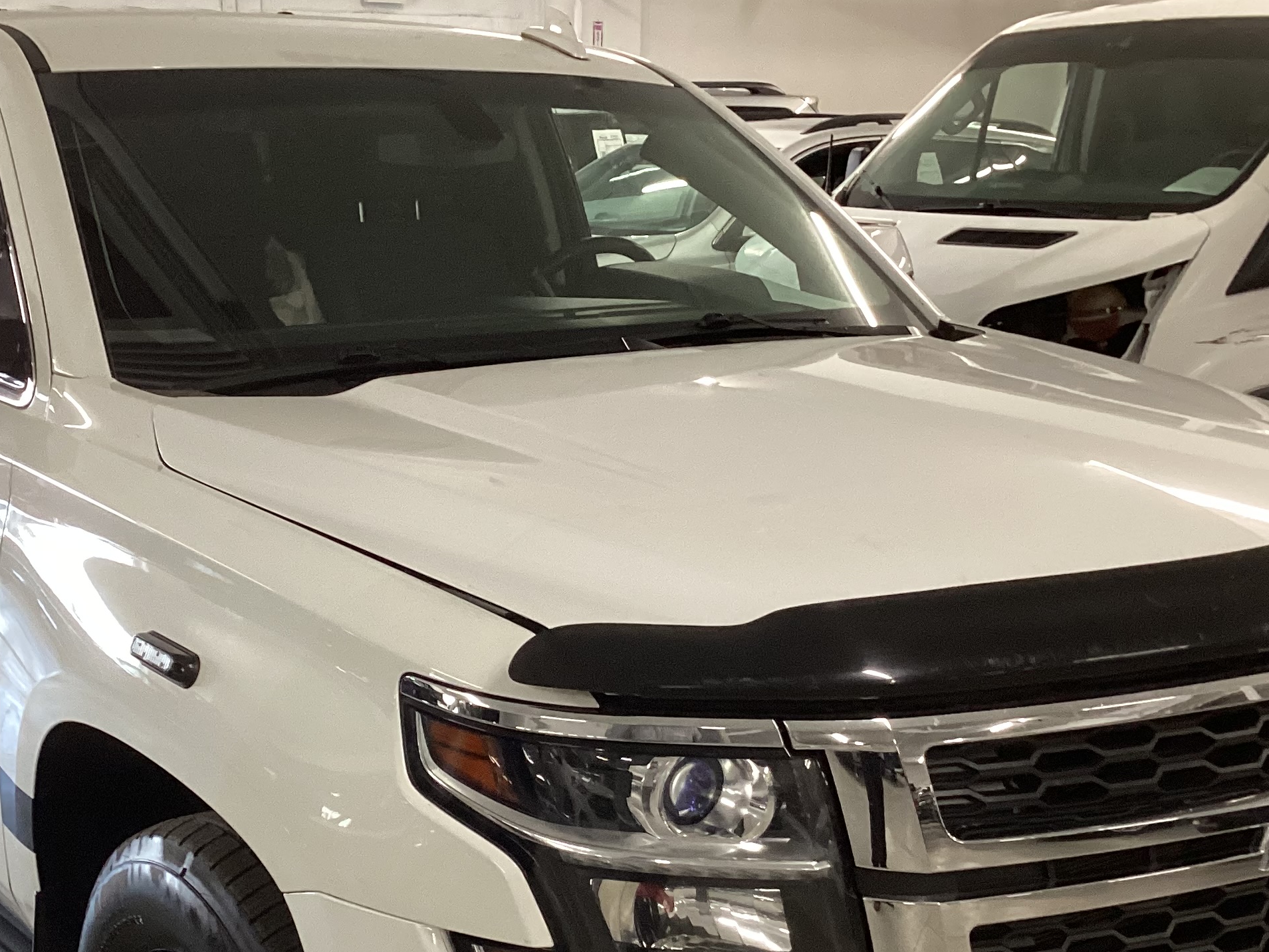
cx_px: 546
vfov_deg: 27.3
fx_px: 1943
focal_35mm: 53
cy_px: 673
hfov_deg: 36.1
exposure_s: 1/60
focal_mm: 3.3
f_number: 2.4
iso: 160
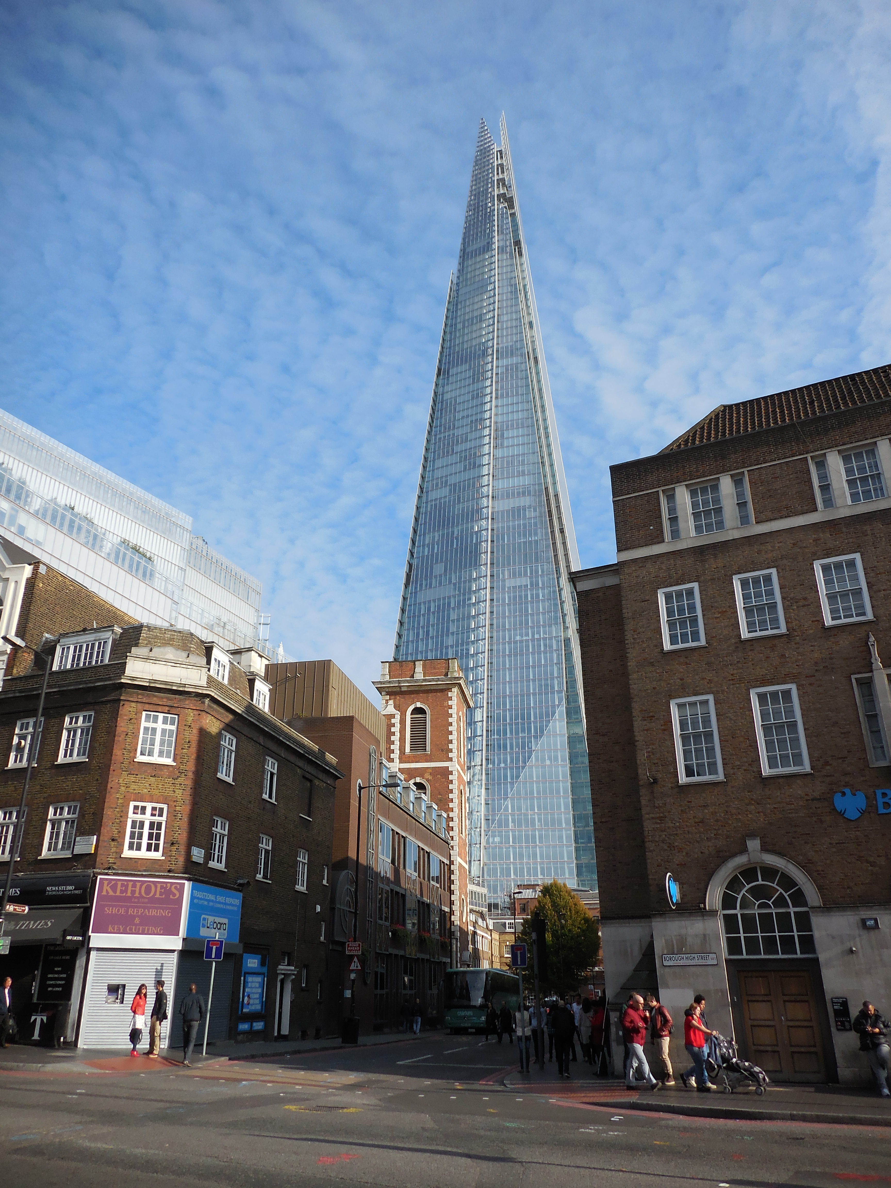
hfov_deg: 54.9
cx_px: 446
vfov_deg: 69.4
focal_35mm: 25
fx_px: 858
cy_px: 594
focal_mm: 4.5
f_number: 3.7
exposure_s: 1/1000
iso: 125
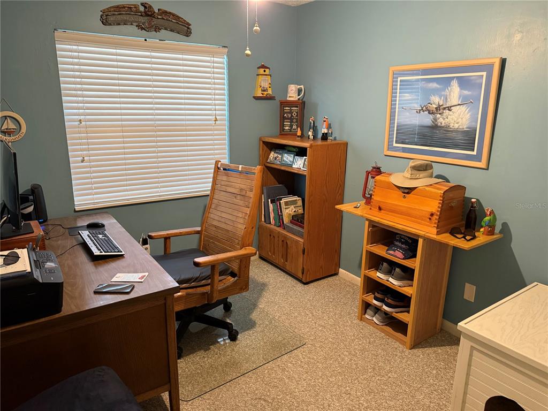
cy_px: 206
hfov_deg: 71.6
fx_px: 380
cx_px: 274
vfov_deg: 56.8
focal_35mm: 24
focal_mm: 6.76
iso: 500
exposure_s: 1/60
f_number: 1.78
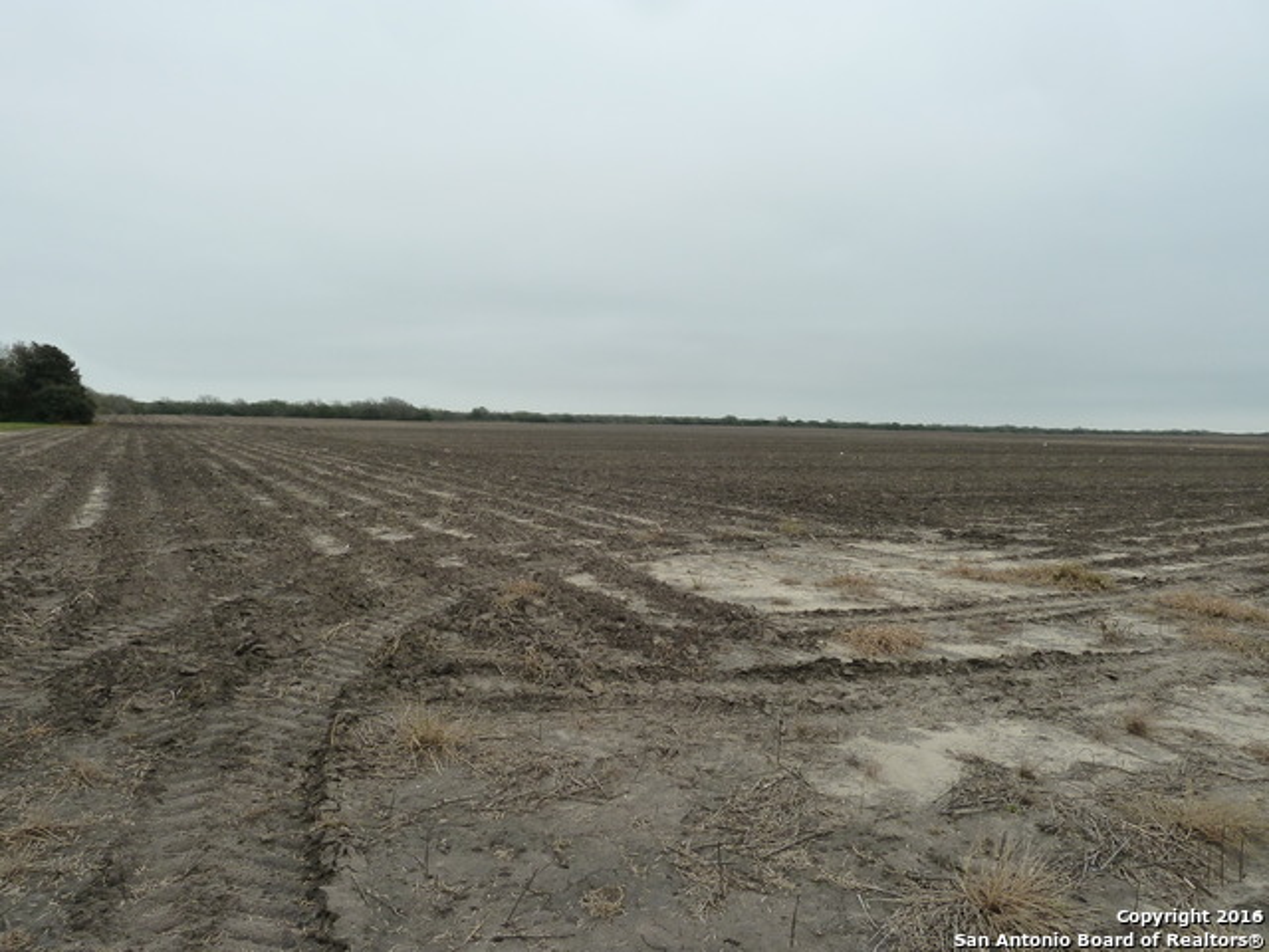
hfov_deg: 69.4
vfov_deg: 54.9
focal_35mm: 25
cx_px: 634
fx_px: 916
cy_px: 476
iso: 125
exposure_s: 1/125
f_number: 4
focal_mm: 4.1
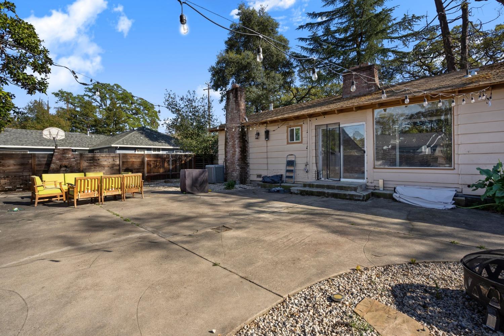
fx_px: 224
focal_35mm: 16
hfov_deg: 96.8
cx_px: 252
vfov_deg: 73.7
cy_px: 168
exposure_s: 1/100
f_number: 11
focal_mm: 16
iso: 320
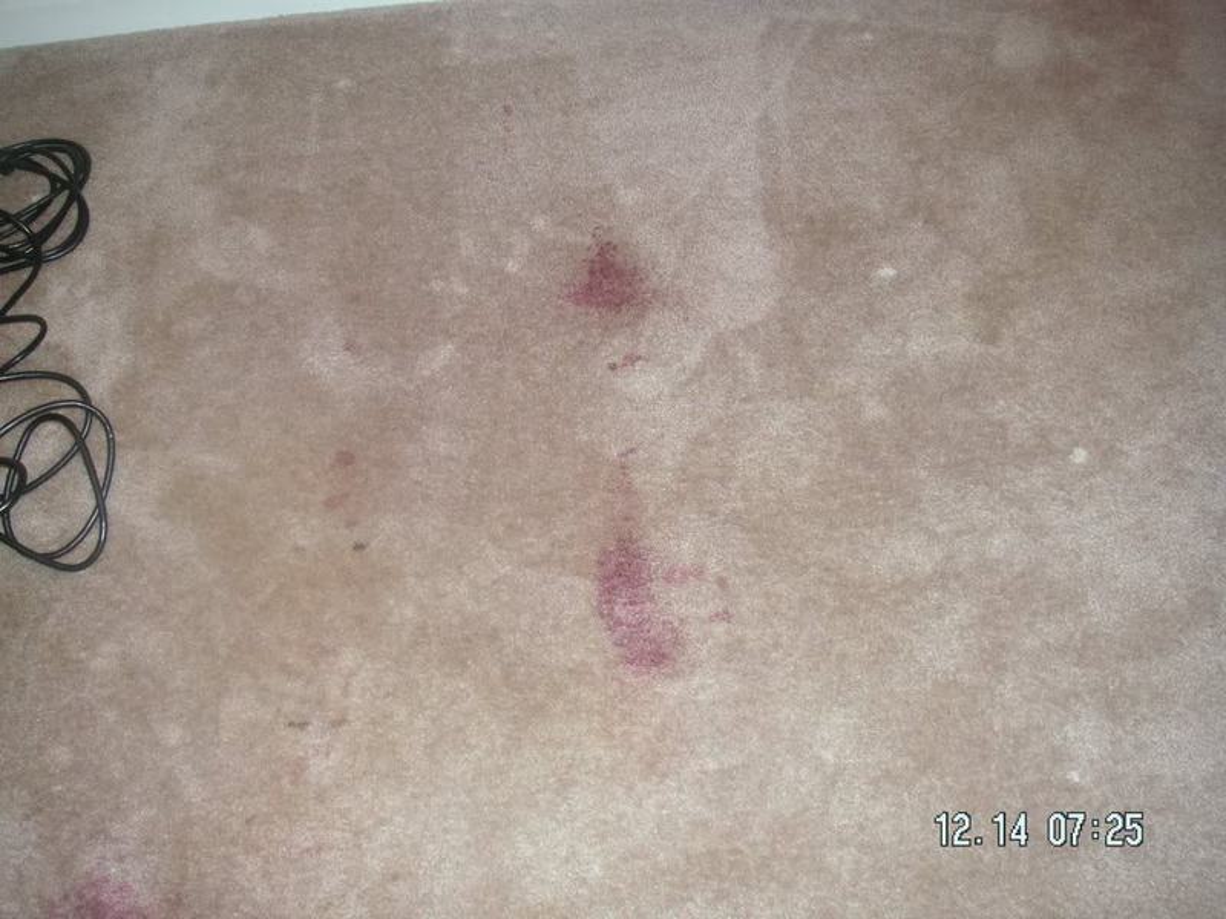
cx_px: 613
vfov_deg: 37.7
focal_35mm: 38
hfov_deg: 49.0
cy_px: 460
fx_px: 1346
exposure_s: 1/45
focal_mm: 6.3
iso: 160
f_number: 3.3
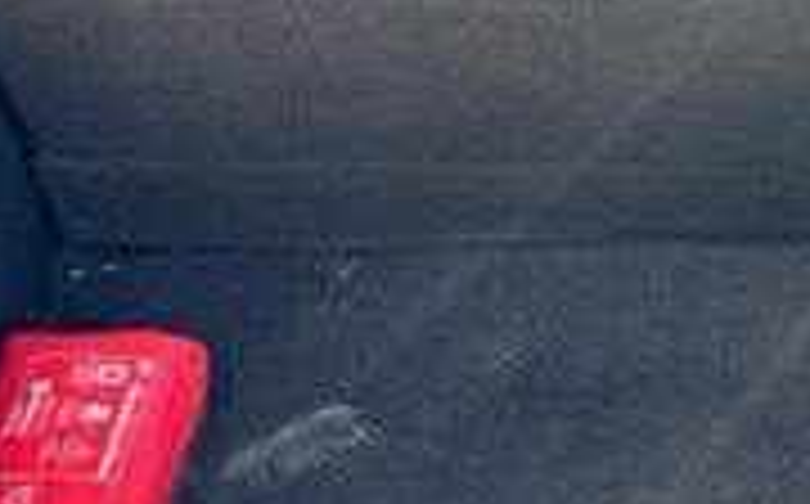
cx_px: 819
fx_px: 2161
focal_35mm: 98
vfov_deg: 13.0
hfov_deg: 20.5
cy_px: -90
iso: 64
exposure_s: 1/124
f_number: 1.5
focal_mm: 5.7
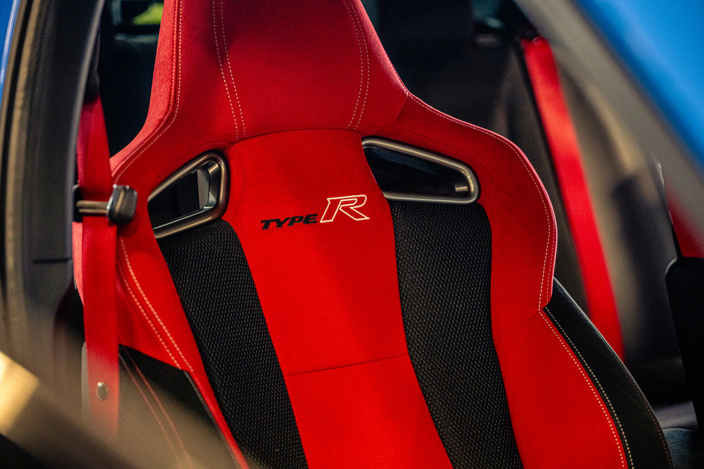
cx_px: 352
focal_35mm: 75
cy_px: 234
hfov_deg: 27.0
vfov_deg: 18.2
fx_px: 1467
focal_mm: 75
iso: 1600
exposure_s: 1/125
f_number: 2.8
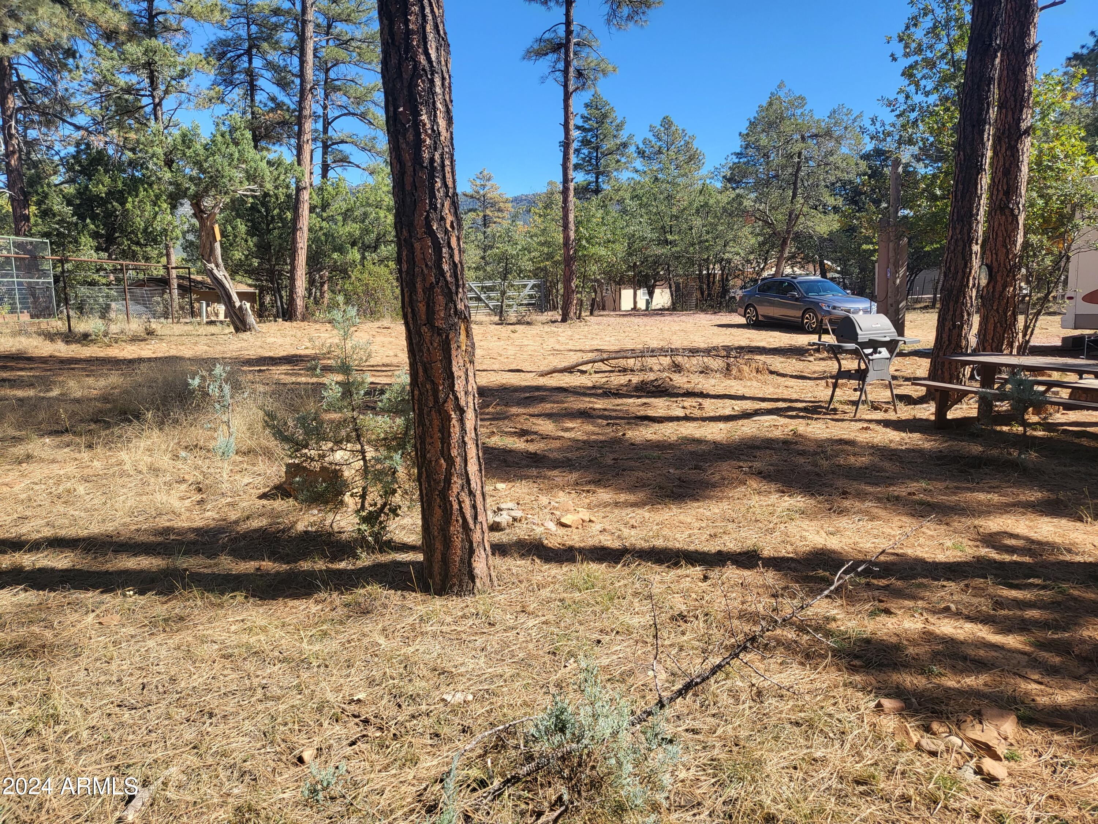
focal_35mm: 26
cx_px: 549
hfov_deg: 67.3
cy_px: 412
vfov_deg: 53.1
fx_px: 825
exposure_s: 1/1336
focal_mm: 4.25
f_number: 1.8
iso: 50
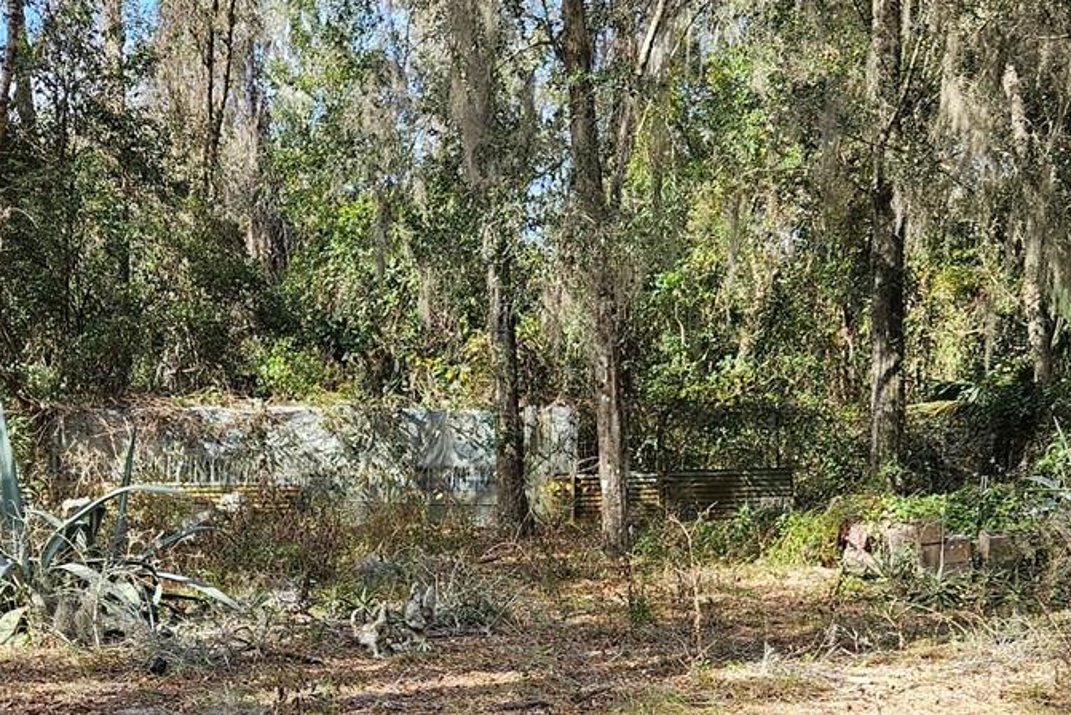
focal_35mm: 57
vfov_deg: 23.1
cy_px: 666
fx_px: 1696
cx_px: 453
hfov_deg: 35.0
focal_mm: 5.4
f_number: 1.8
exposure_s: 1/310
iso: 25
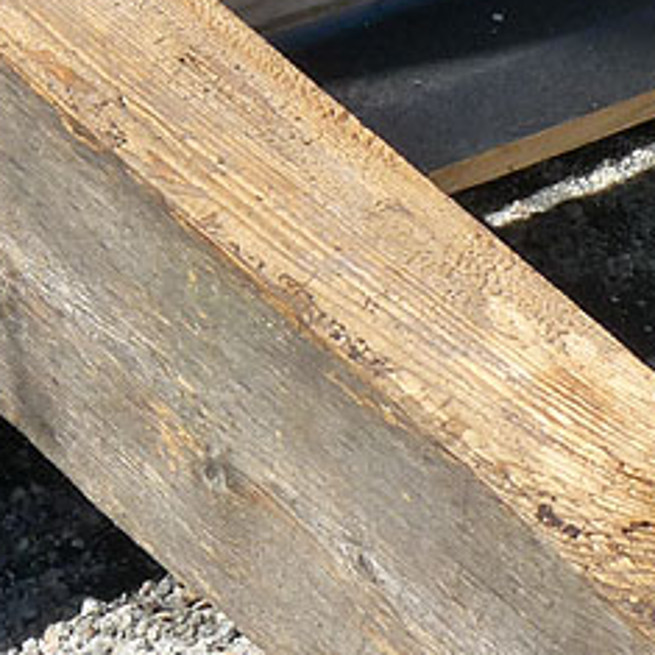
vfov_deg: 6.3
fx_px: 5930
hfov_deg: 6.3
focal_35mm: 277
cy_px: 95
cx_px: 429
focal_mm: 11.5
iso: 160
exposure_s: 1/320
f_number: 5.6
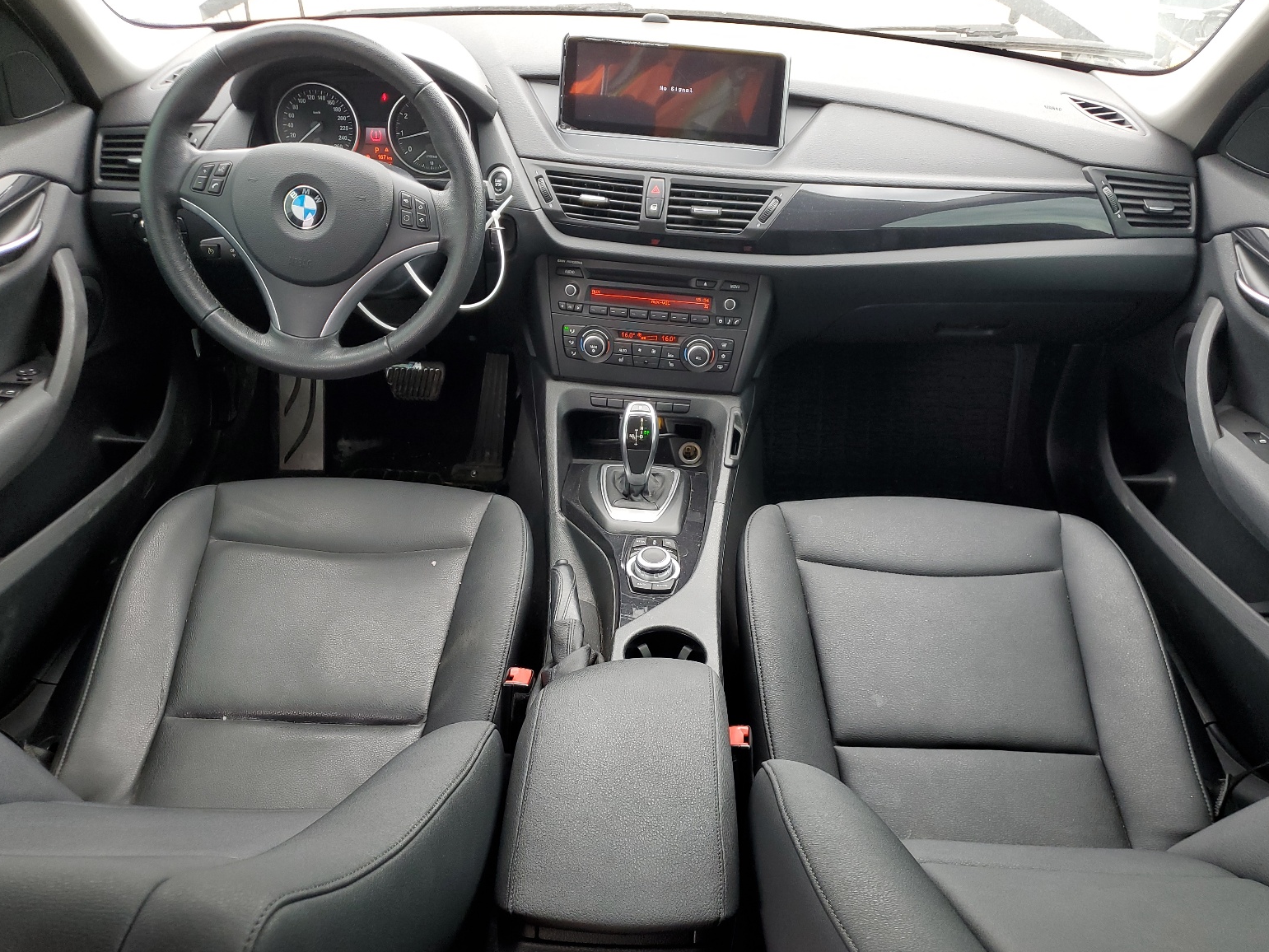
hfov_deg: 65.3
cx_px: 651
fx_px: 990
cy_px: 485
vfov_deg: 51.4
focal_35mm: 27
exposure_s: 1/120
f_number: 1.5
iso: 60
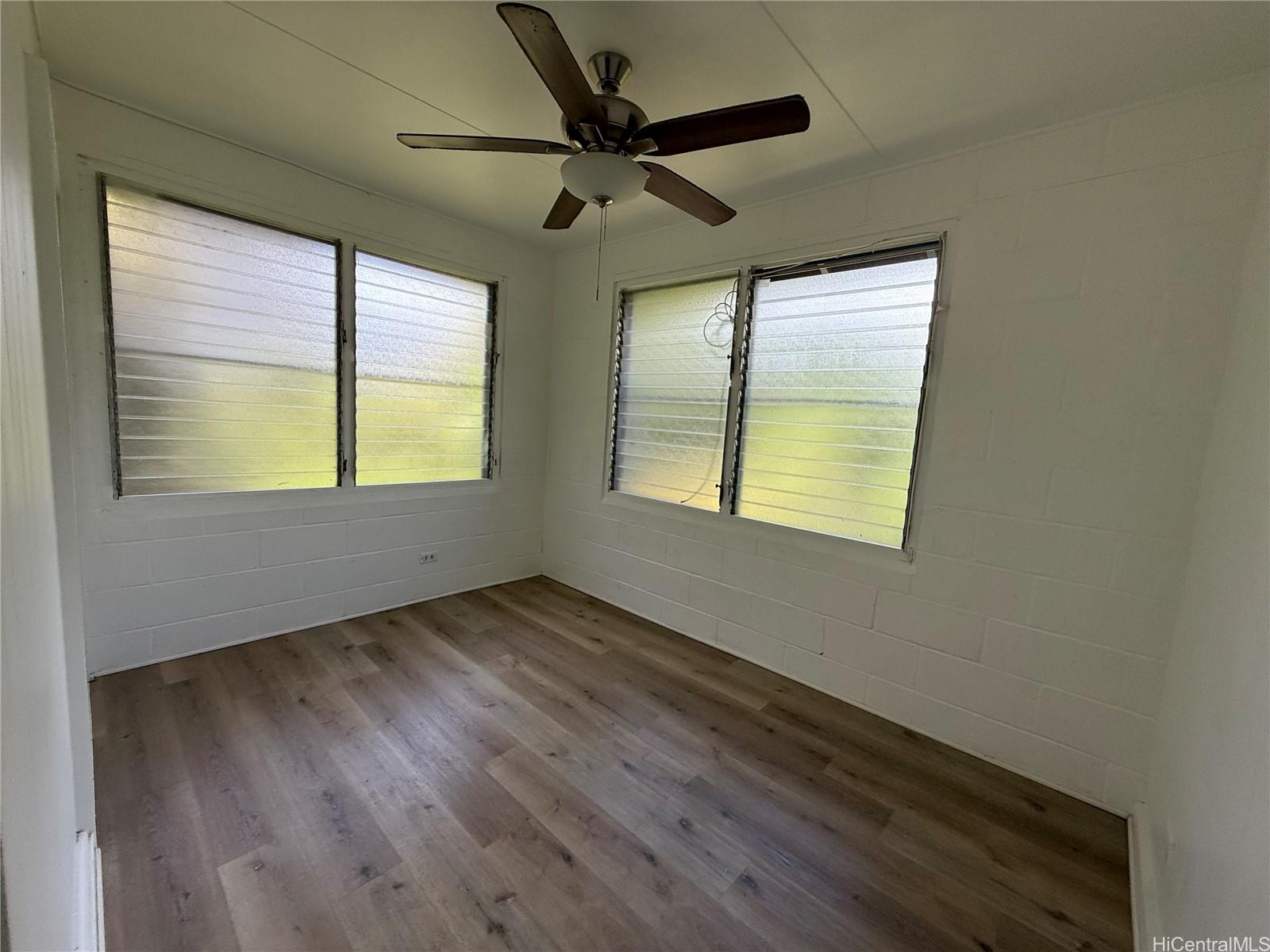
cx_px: 635
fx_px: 514
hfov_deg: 102.1
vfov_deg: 85.7
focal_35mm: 14
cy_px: 476
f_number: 2.2
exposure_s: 1/200
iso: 64
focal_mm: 2.22
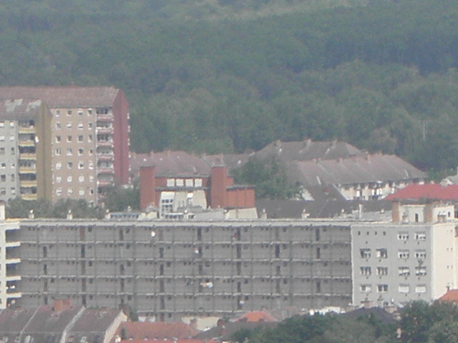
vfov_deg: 1.4
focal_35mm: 1035
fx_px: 13689
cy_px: 308
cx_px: 100
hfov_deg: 1.9
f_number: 5.6
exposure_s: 1/320
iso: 64
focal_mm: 32.74
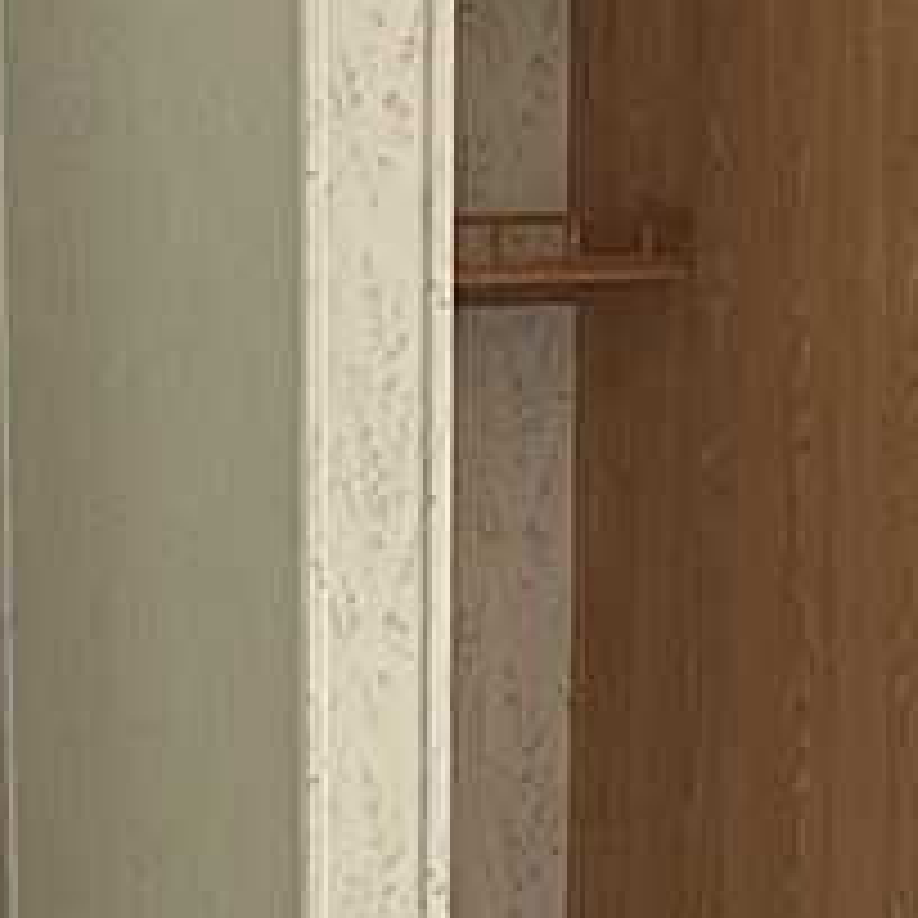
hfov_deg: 9.5
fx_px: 5401
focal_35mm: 180
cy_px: 1971
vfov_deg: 9.0
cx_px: -342
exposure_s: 1/60
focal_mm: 4.2
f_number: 1.6
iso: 160
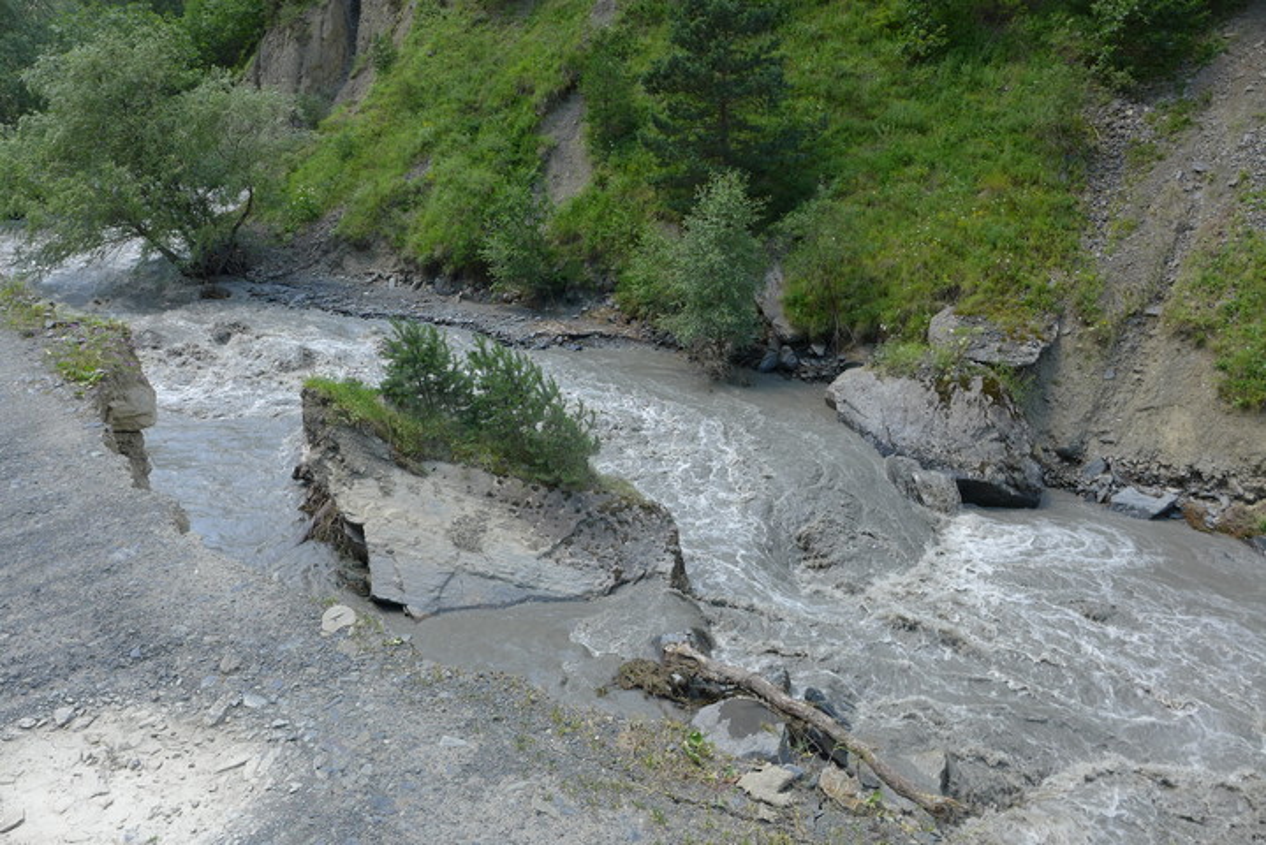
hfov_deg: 73.7
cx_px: 633
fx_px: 844
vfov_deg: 53.2
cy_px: 422
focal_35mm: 24
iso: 80
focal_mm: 4.7
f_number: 2.8
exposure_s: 1/320
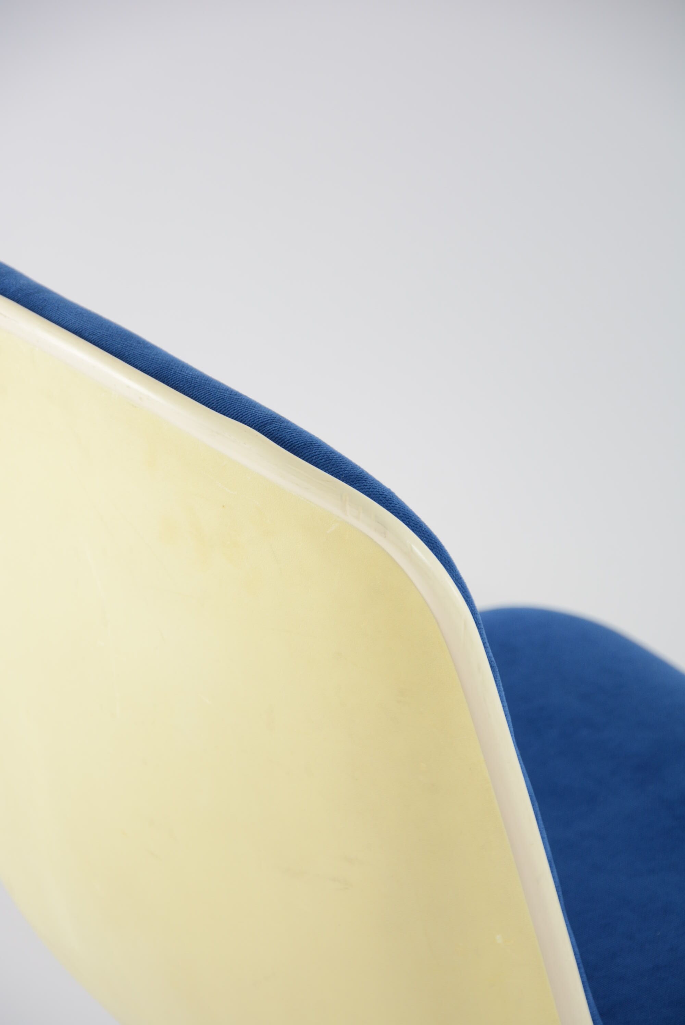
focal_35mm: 135
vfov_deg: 15.2
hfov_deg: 10.2
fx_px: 3846
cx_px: 342
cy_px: 512
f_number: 5.6
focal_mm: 90
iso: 400
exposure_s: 1/100
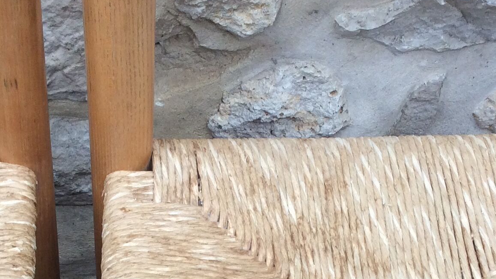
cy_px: 342
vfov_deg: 14.9
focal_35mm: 78
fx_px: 1026
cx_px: 178
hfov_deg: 27.1
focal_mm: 3.3
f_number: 2.4
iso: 50
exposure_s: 1/100
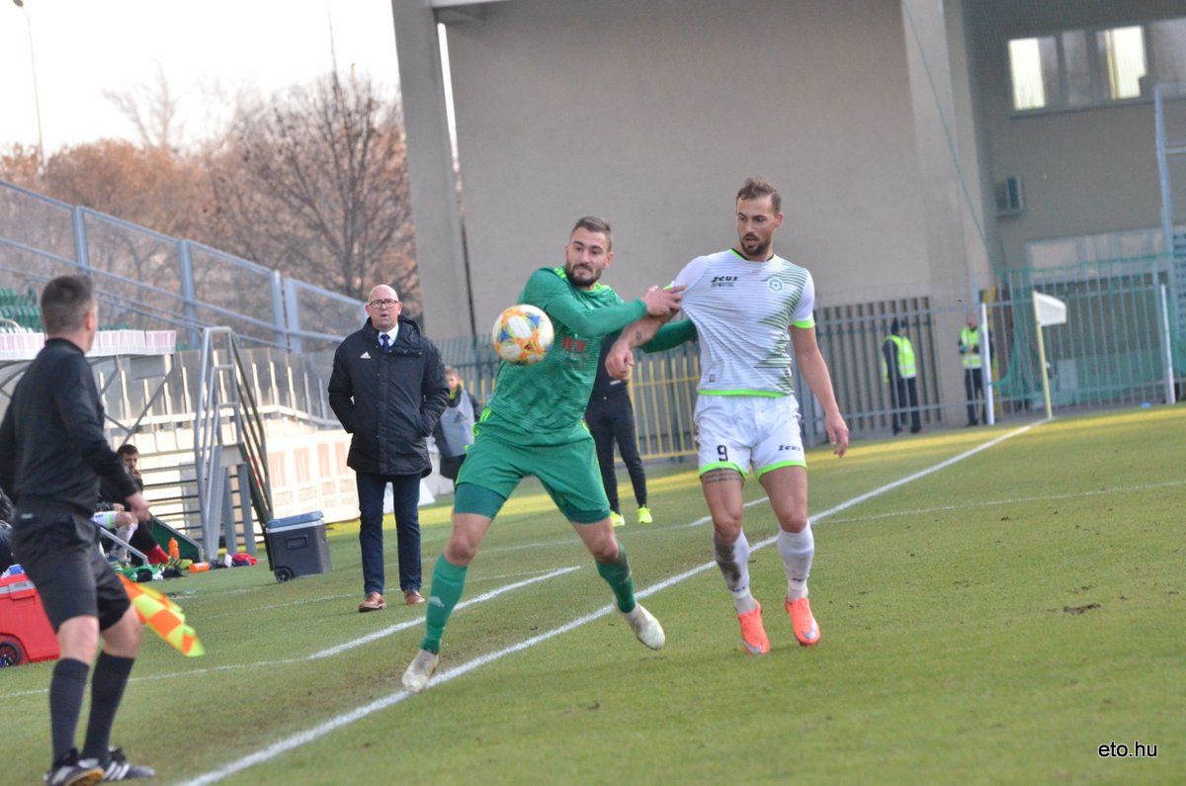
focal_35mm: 255
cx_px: 593
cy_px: 393
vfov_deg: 5.4
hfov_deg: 8.1
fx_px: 8384
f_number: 5.6
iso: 3200
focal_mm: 170
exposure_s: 1/2000
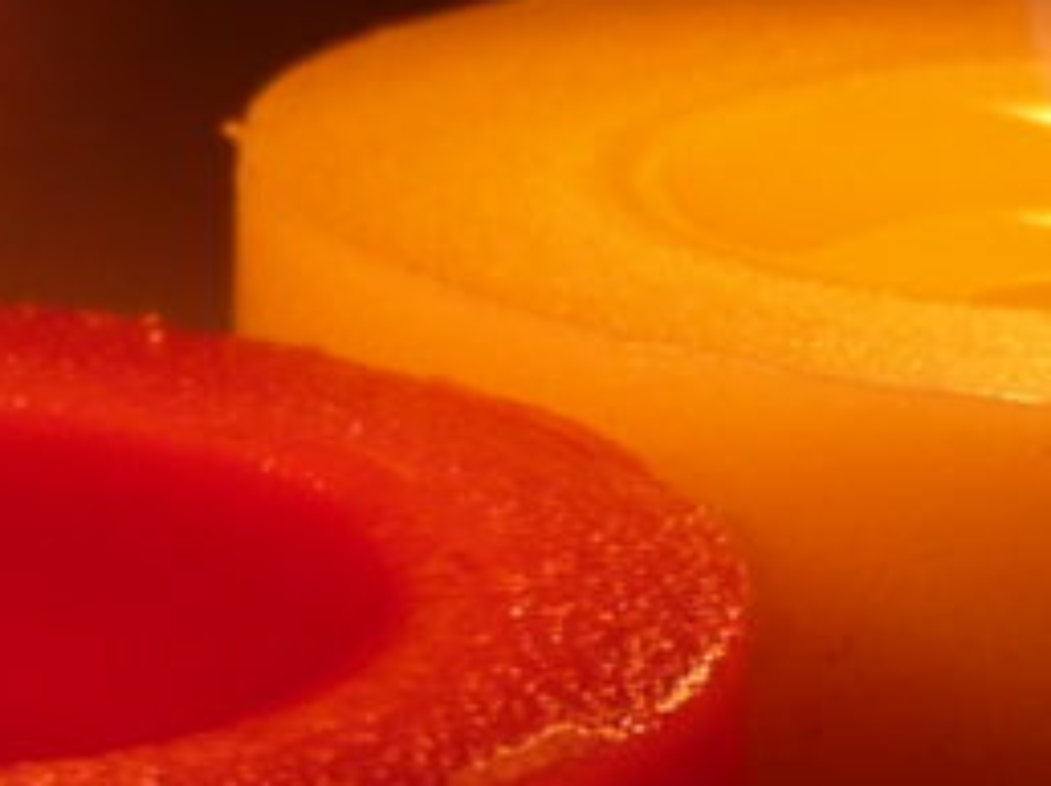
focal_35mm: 298
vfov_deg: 5.0
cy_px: 244
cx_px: -481
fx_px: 9039
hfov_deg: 6.6
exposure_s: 1/30
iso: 125
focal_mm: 8.2
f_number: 4.2
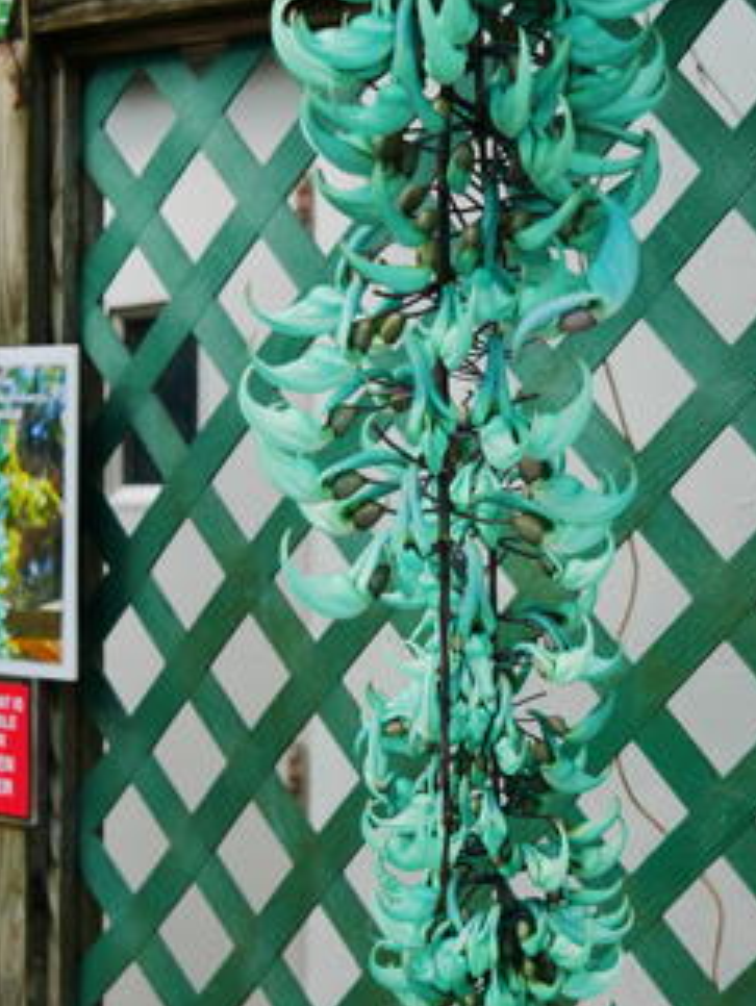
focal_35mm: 95
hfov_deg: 15.6
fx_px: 2763
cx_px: 450
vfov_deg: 20.6
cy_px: 497
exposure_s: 1/100
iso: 200
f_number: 5.1
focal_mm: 34
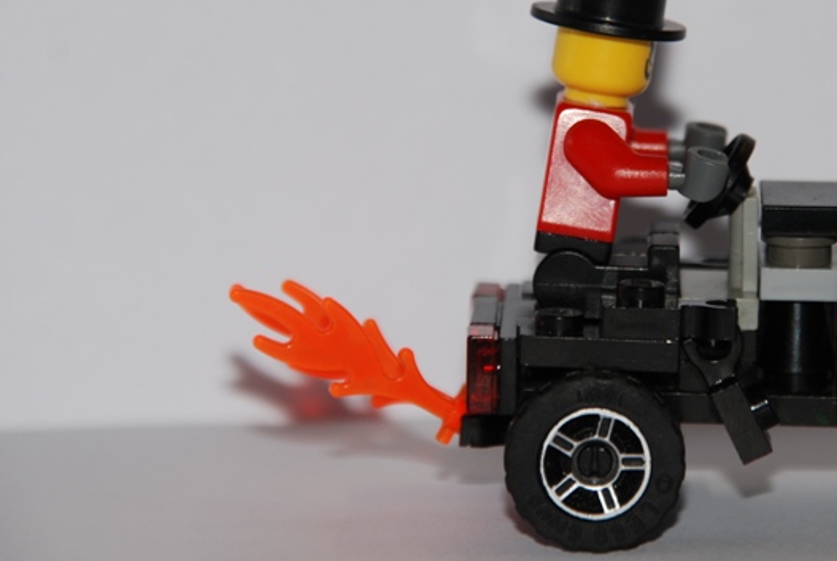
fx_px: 10593
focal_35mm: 455
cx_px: 573
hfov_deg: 4.5
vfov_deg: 3.0
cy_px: 208
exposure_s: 1/60
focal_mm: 200
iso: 200
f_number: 6.3
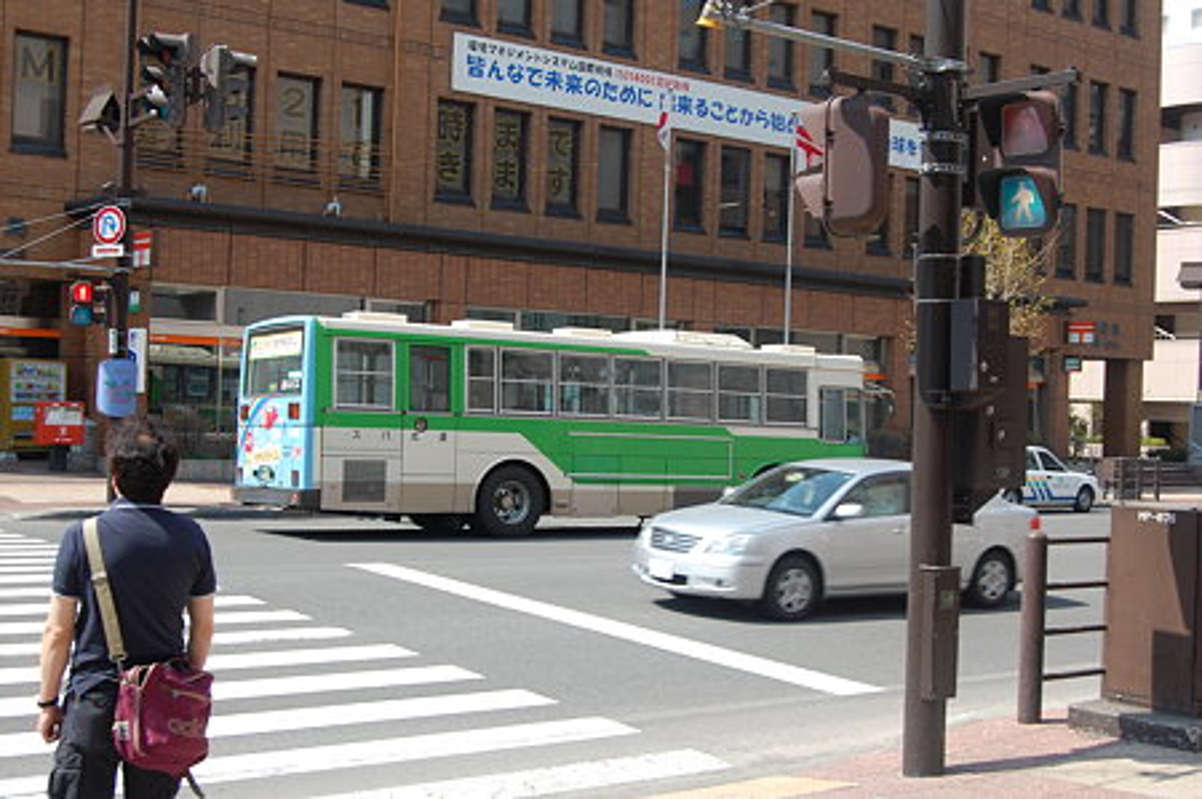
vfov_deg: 28.9
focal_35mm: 46
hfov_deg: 42.4
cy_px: 400
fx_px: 1551
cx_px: 601
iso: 200
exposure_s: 1/250
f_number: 8
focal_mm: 31
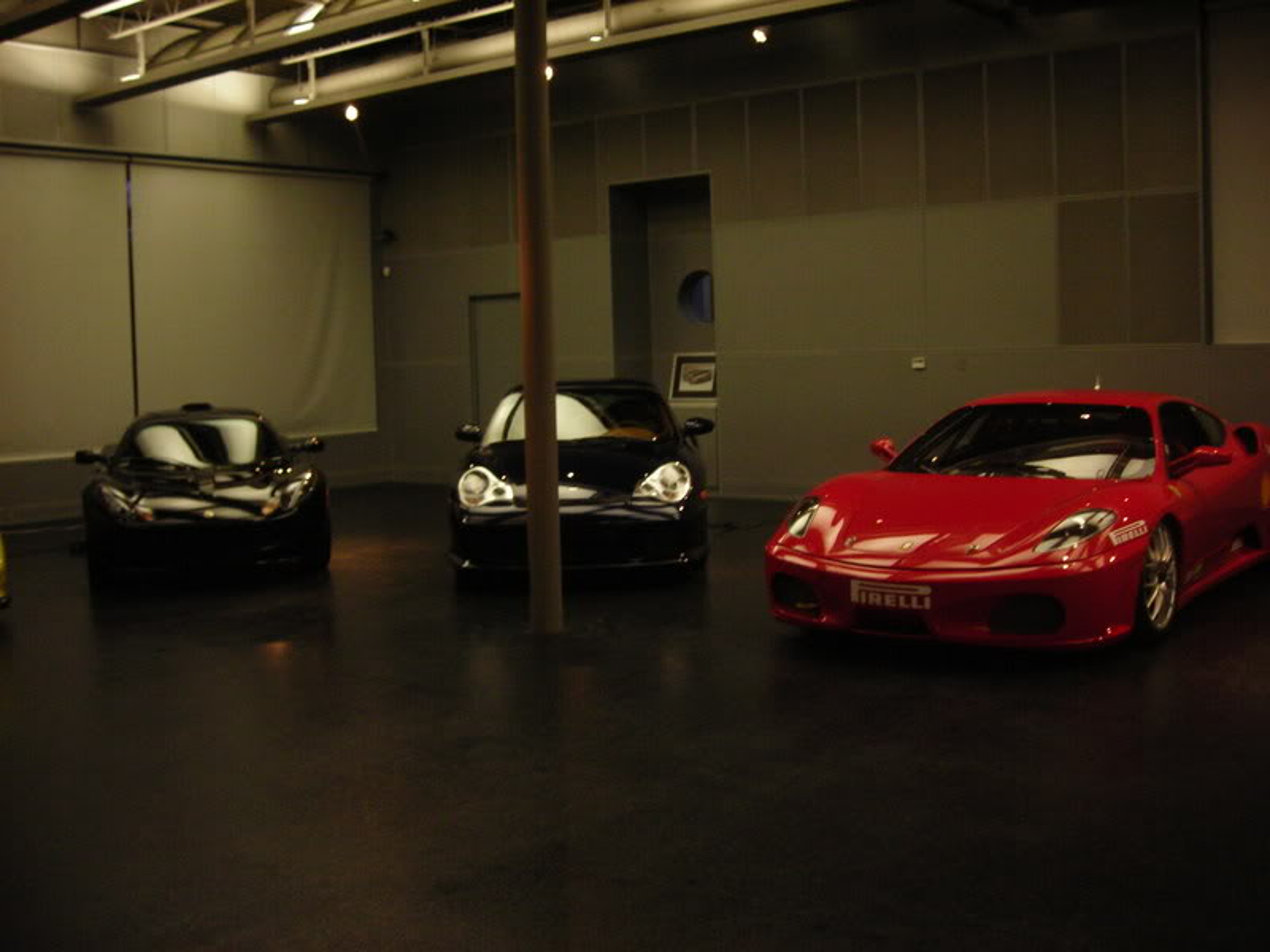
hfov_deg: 49.0
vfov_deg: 37.7
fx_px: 1394
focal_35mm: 38
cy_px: 476
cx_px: 635
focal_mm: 6.3
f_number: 3.2
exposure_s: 1/30
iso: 200
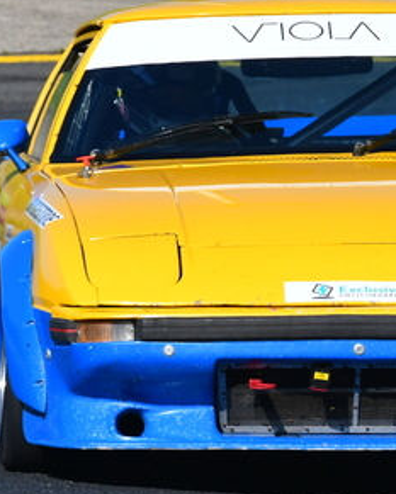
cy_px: 196
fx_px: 23794
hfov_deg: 1.0
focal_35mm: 1625
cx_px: 280
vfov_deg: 1.2
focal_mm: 420
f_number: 13
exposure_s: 1/640
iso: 500
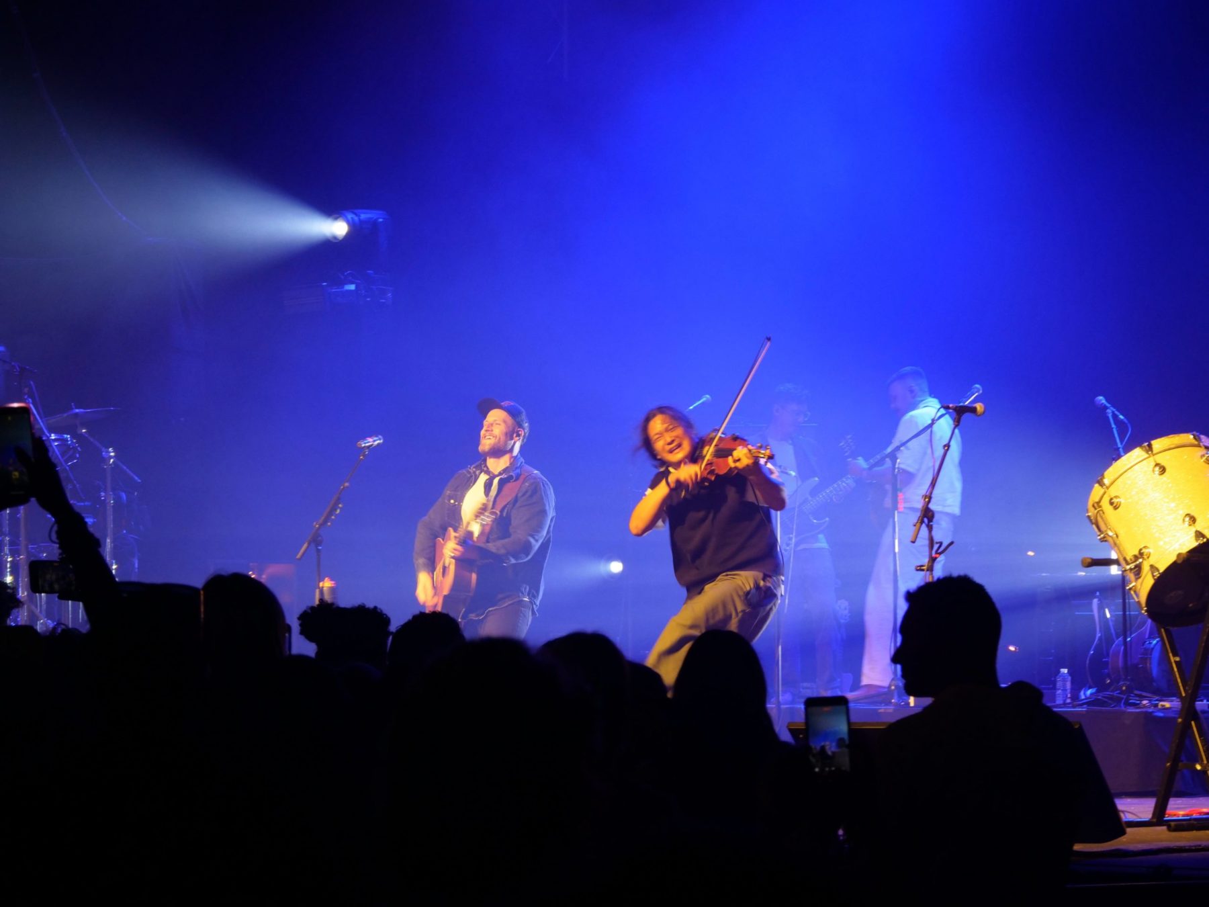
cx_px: 604
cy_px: 454
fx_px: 3493
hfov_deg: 19.6
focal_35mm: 100
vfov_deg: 14.8
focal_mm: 50
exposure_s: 1/50
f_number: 5.6
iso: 800
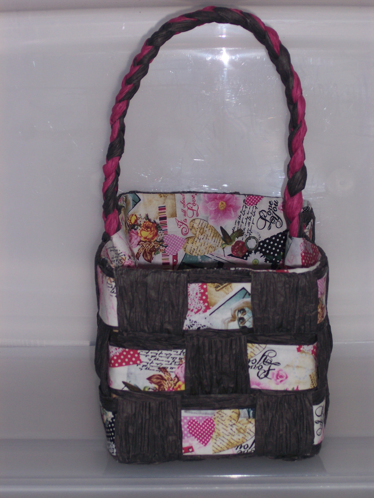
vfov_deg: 16.8
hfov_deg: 12.7
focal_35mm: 117
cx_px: 187
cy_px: 249
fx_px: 1685
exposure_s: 1/125
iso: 100
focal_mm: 24
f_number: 4.8
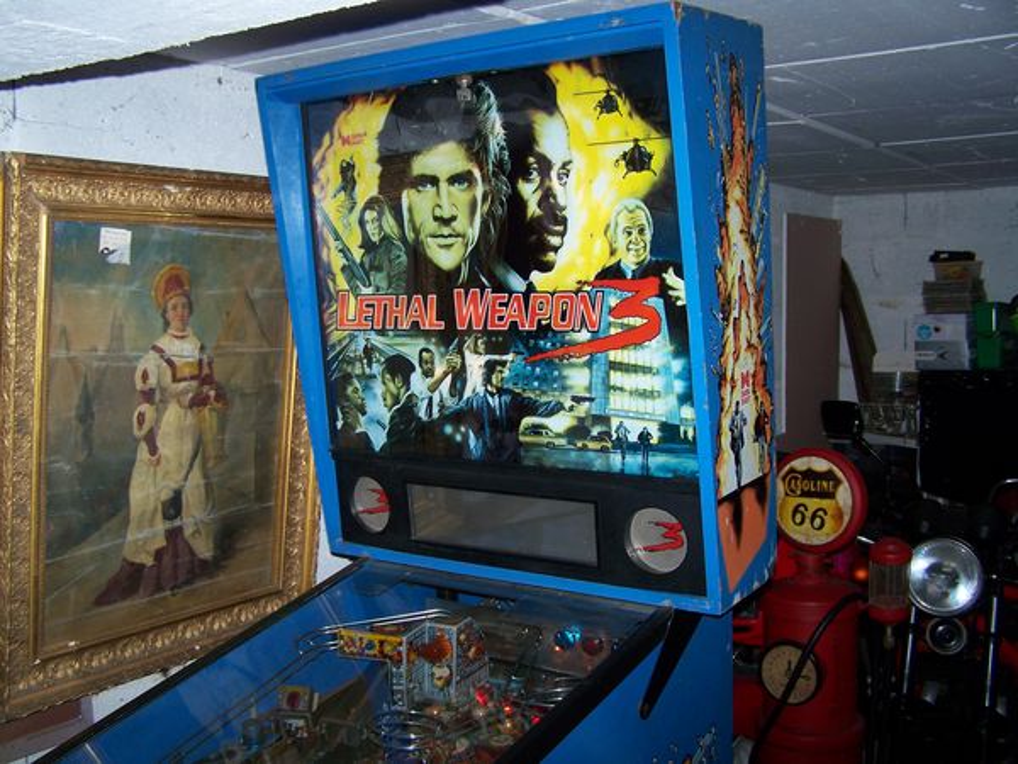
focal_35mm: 38
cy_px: 382
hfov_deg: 49.0
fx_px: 1118
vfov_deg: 37.7
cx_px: 509
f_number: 2.8
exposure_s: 1/60
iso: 80
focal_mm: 6.3
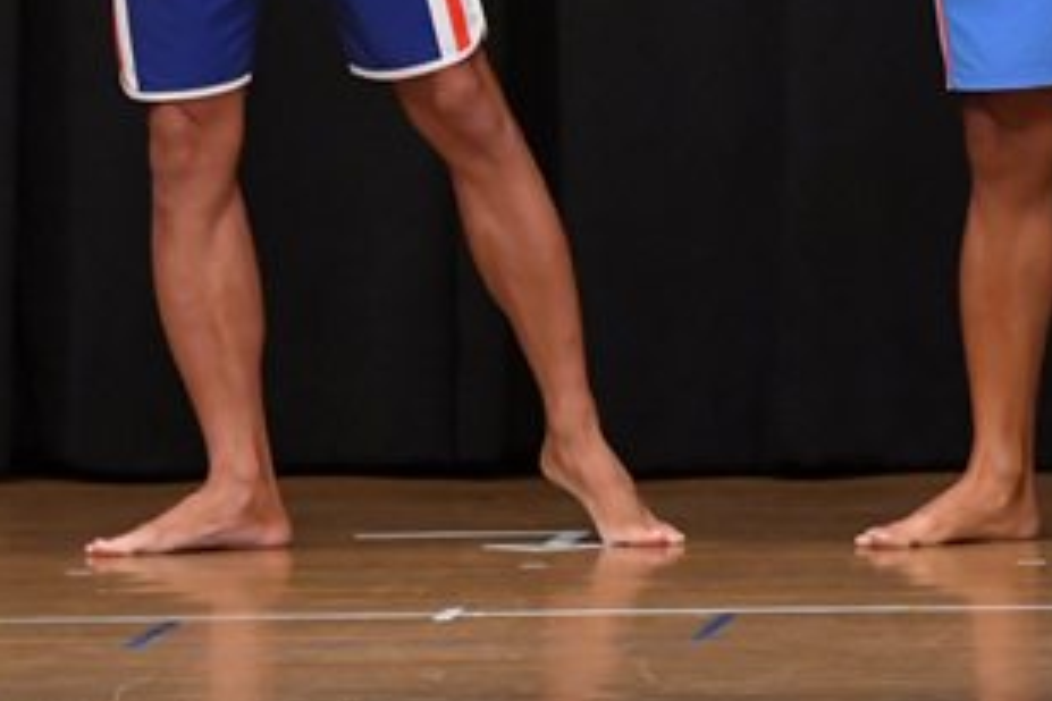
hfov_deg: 3.2
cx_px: 758
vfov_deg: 2.2
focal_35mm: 639
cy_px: -140
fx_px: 18672
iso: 6400
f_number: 5.6
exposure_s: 1/400
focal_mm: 170
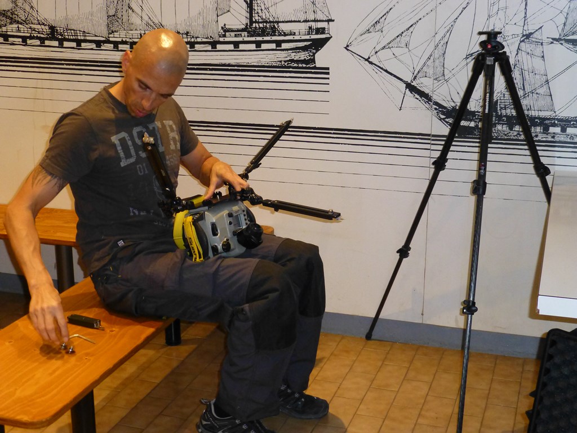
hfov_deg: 37.5
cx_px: 288
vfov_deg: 28.6
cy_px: 216
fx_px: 850
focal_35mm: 51
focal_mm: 9
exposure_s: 1/60
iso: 800
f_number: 4.4
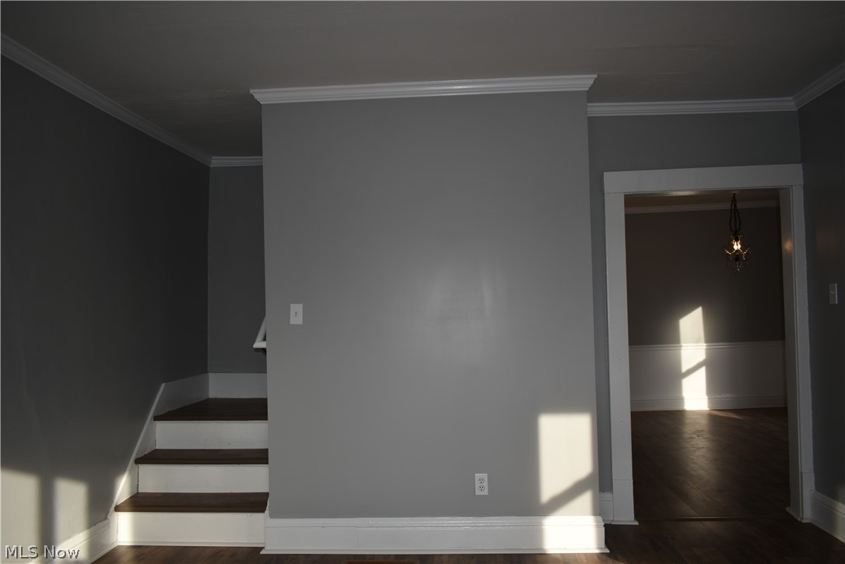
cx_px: 422
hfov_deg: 67.4
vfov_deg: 47.9
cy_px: 282
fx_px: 634
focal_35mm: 27
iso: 100
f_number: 3.5
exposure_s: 1/125
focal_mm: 18
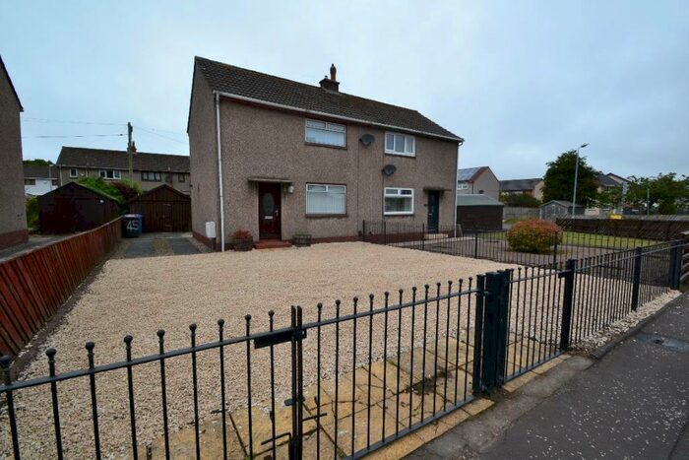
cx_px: 344
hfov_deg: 100.4
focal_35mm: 15
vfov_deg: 77.4
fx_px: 287
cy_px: 230
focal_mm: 10
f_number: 10
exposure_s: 1/250
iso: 400
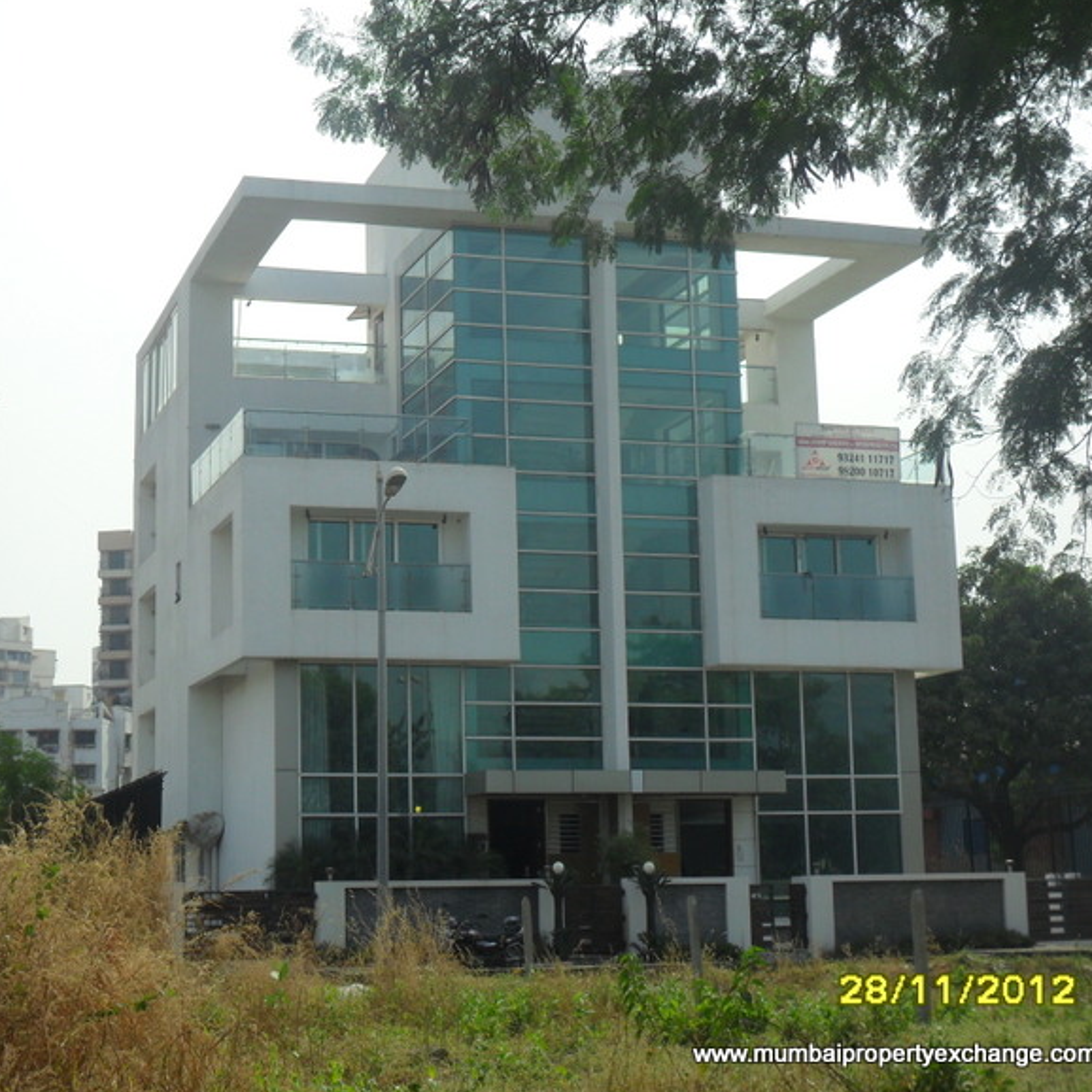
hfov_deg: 27.6
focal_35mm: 62
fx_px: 2213
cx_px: 397
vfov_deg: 27.7
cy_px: 543
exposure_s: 1/750
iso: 100
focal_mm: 9.3
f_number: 5
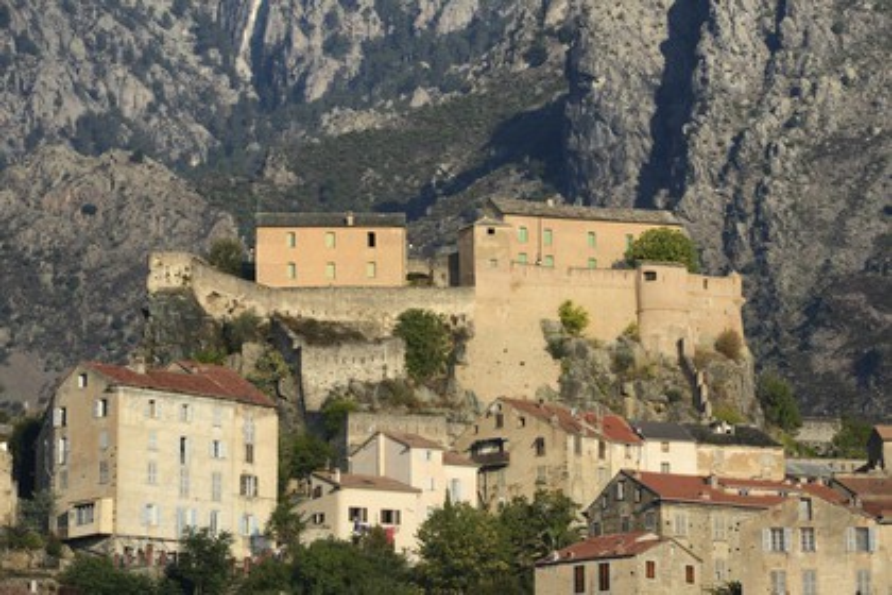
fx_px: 4955
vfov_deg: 6.9
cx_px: 446
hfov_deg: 10.3
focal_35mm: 200
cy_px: 298
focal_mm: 200
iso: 200
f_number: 14
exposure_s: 1/200
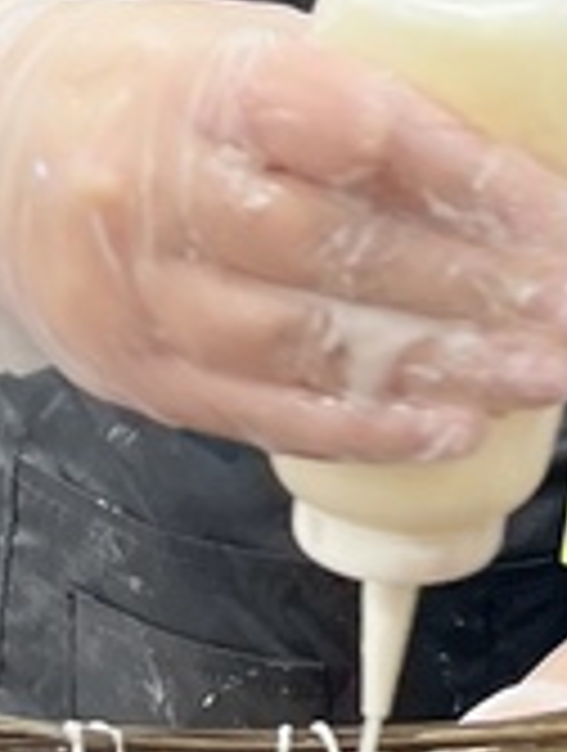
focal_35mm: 159
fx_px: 3459
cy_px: -117
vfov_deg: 12.2
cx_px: 1112
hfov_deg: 8.9
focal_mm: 5.1
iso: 100
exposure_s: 1/60
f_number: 1.6
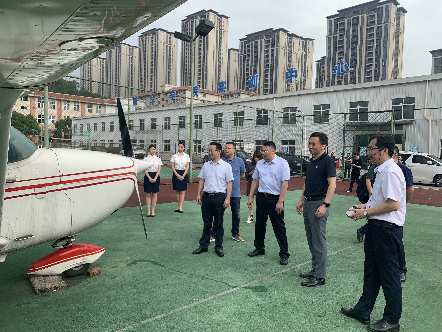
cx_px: 221
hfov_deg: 67.3
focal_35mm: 26
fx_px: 332
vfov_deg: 53.1
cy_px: 166
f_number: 1.8
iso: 25
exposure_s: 1/815
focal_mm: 4.25
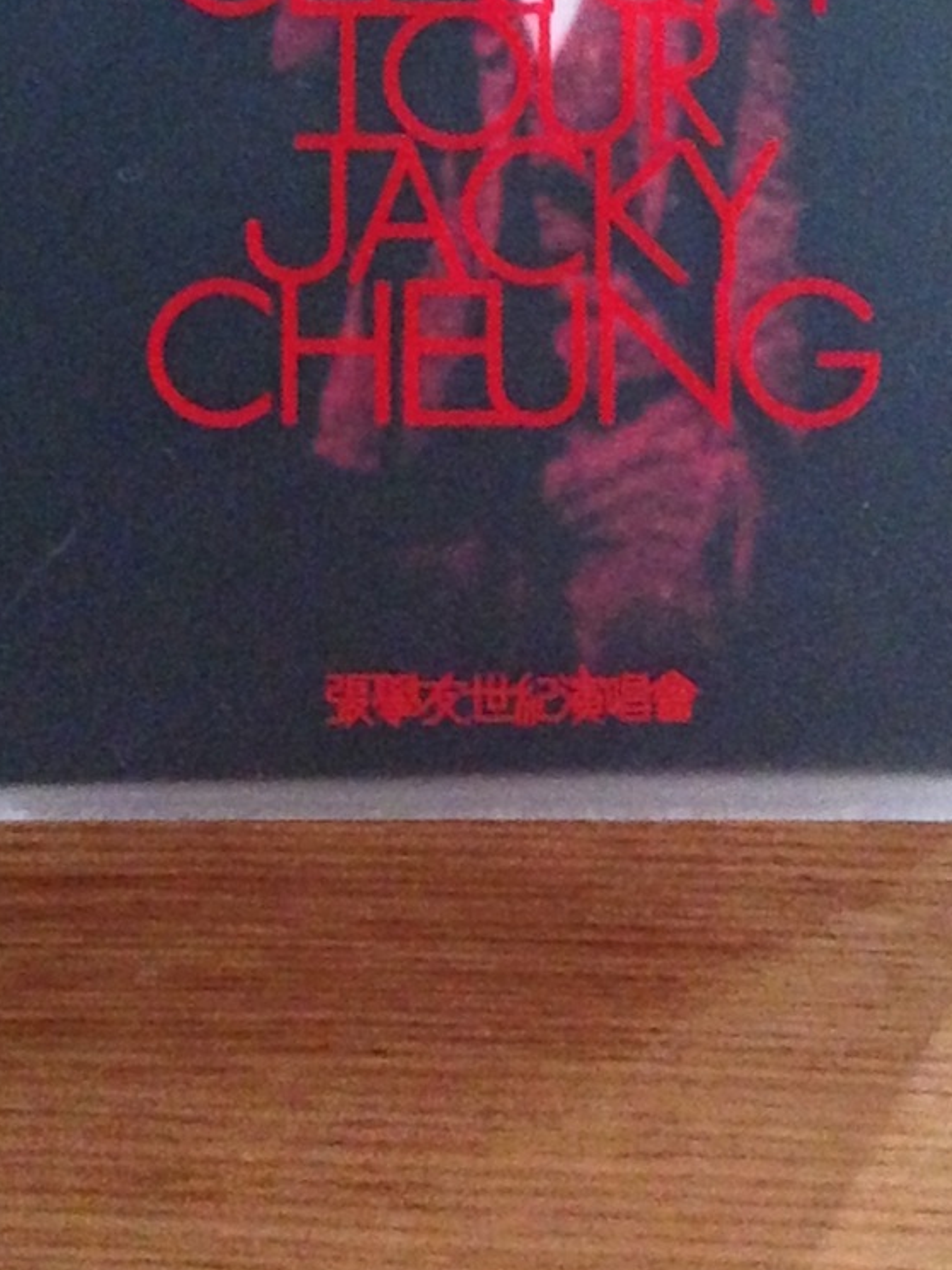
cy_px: 87
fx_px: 2603
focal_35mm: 71
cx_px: 524
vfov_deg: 26.3
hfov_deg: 20.7
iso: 1600
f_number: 2.4
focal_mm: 4.13
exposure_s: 1/17
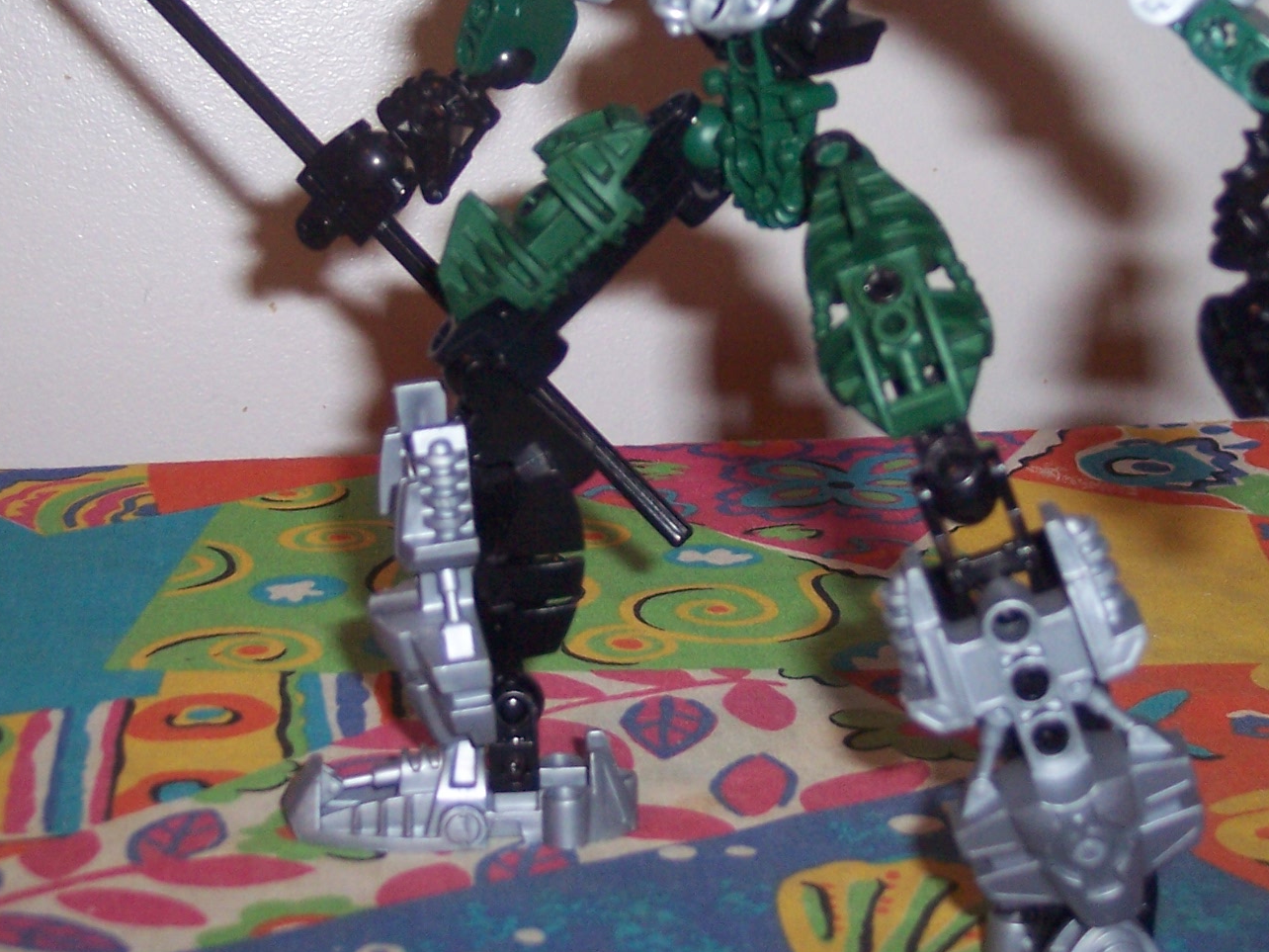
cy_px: 196
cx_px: 691
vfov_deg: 20.8
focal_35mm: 70
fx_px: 2566
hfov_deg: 27.8
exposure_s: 1/60
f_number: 2.8
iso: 140
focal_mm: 8
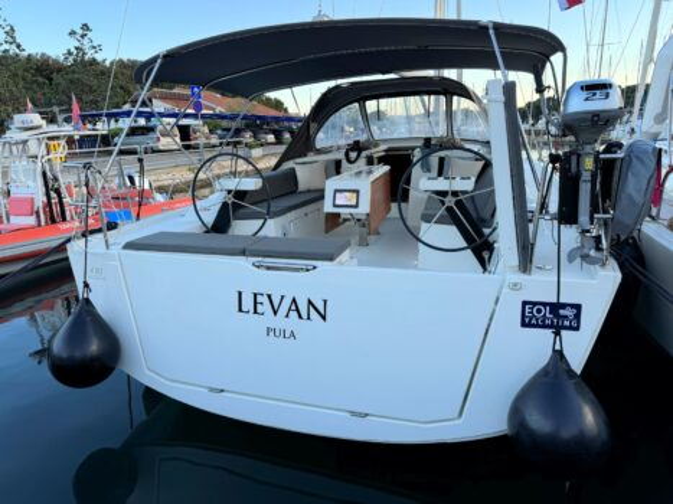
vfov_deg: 56.8
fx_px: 466
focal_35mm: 24
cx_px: 336
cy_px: 252
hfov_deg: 71.6
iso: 80
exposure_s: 1/567
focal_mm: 6.76
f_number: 1.78
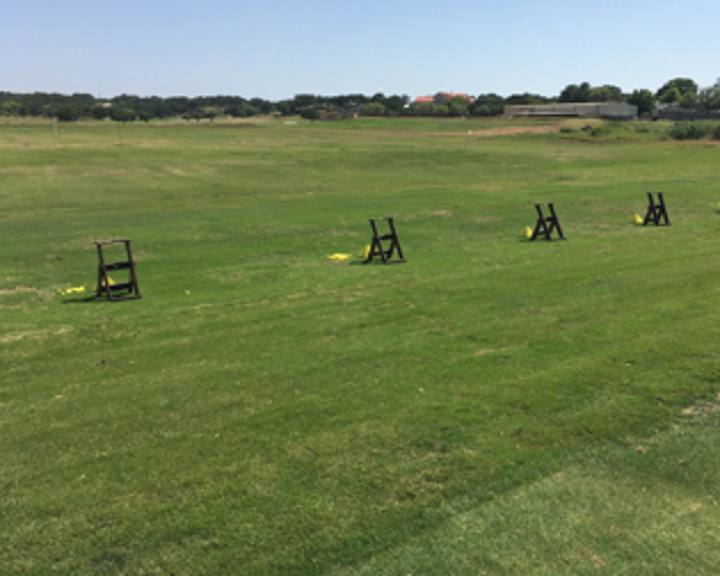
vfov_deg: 41.1
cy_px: 247
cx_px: 453
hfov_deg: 49.8
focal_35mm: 36
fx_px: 767
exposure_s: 1/2404
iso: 25
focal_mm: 4.15
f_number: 2.2
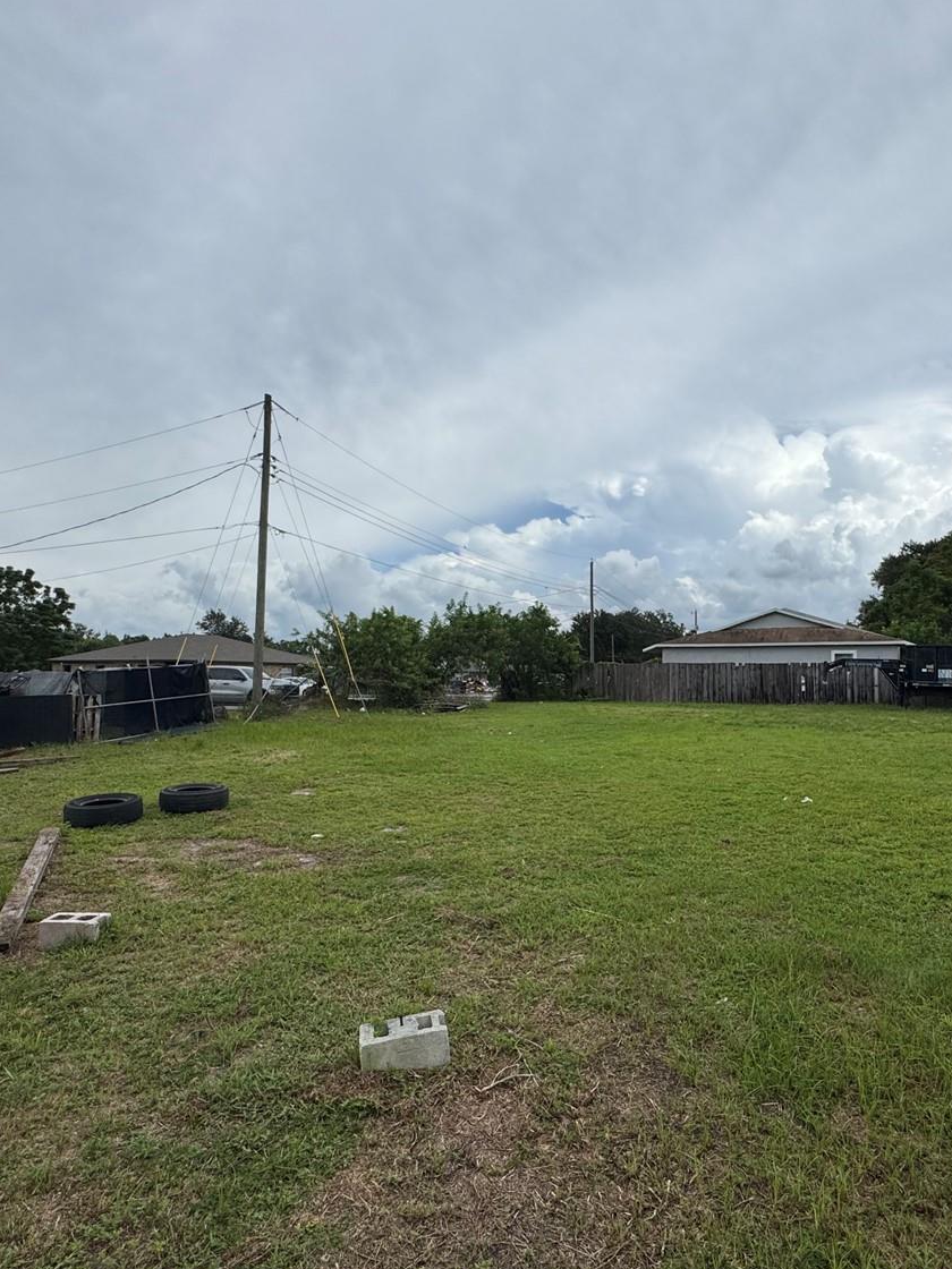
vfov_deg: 81.7
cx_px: 525
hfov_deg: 65.8
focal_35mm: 20
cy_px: 641
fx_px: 733
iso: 40
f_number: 2.2
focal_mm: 2.22
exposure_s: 1/3906
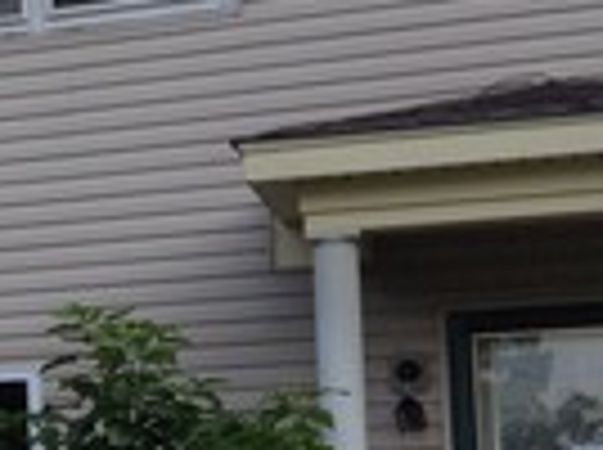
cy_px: 464
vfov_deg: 9.3
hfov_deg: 11.6
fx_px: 2747
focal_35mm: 158
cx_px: -477
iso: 50
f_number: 2.4
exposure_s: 1/536
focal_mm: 4.12
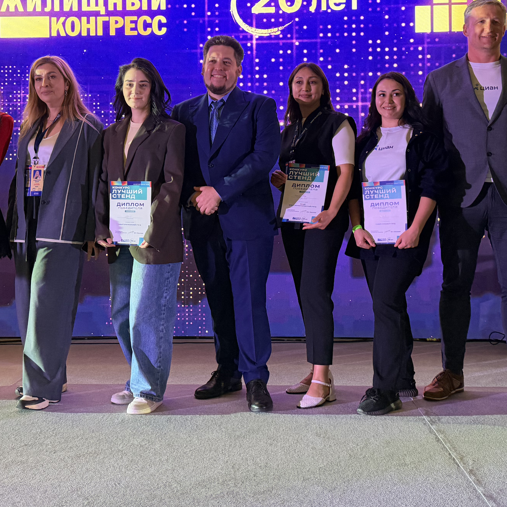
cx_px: 219
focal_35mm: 46
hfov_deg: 36.7
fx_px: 762
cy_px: 167
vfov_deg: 36.4
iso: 400
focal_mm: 6.76
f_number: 1.78
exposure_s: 1/59
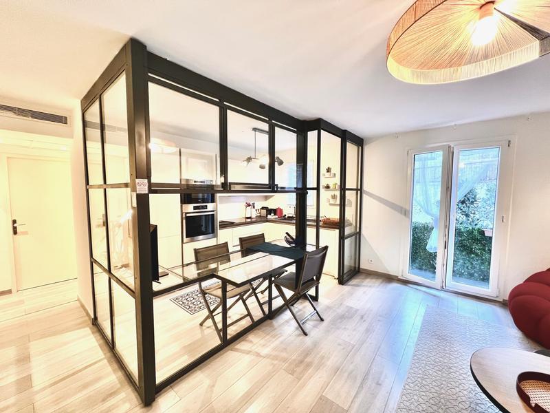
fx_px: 207
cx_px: 275
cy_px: 206
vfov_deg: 89.9
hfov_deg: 106.2
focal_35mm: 13
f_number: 1.8
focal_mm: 1.57
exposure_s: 1/50
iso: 200
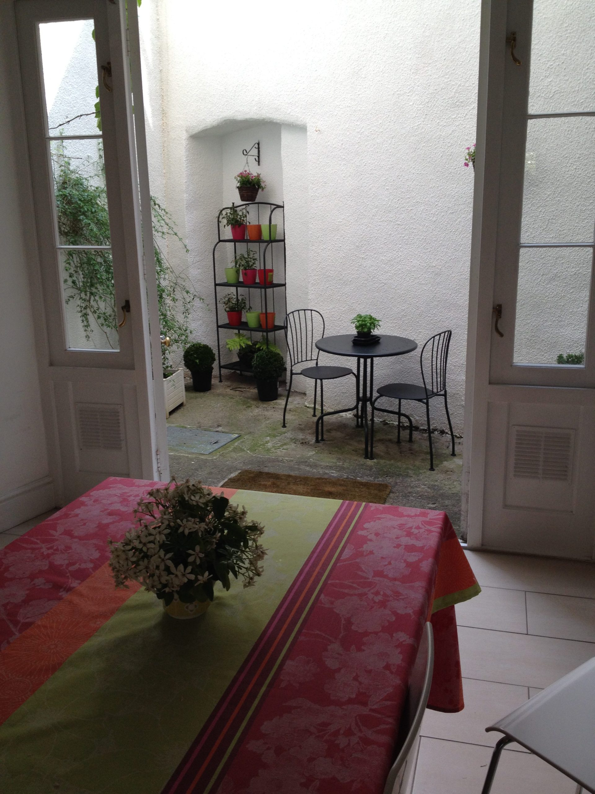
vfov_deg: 52.6
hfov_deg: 40.7
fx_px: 802
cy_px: 397
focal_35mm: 35
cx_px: 298
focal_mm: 4.28
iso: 64
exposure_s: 1/120
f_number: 2.4
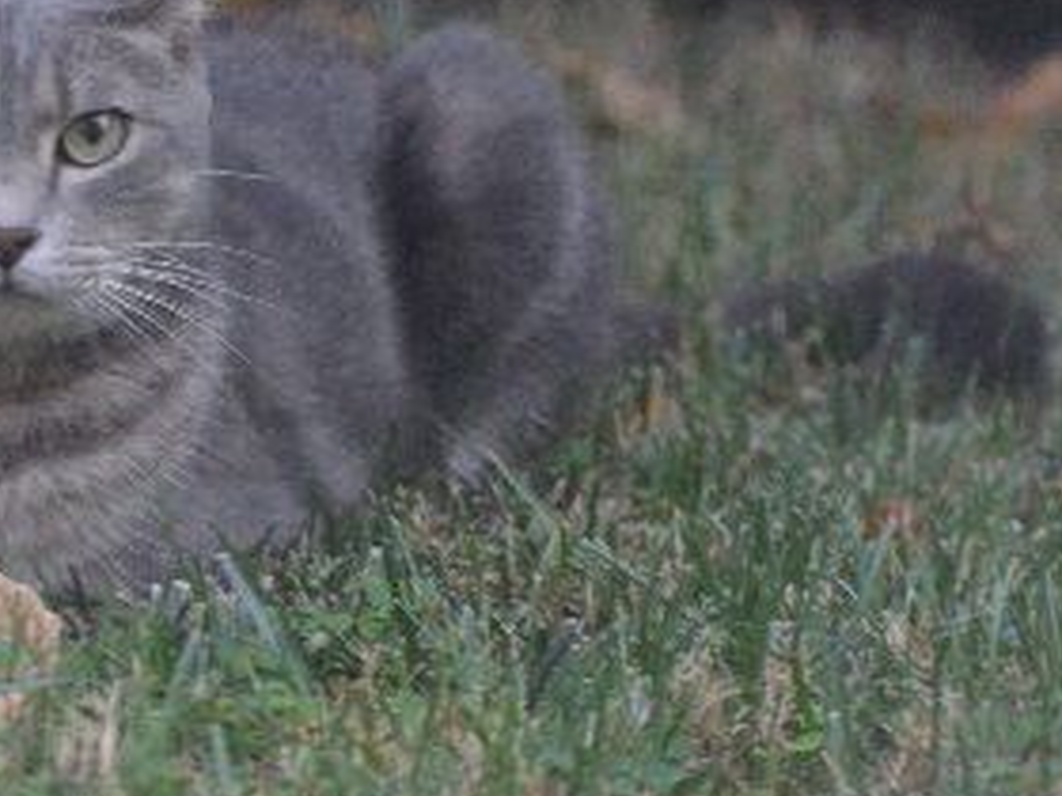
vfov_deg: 3.0
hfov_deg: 4.0
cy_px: 186
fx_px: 15217
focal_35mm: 496
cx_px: 152
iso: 3200
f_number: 4.8
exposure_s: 1/20
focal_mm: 160
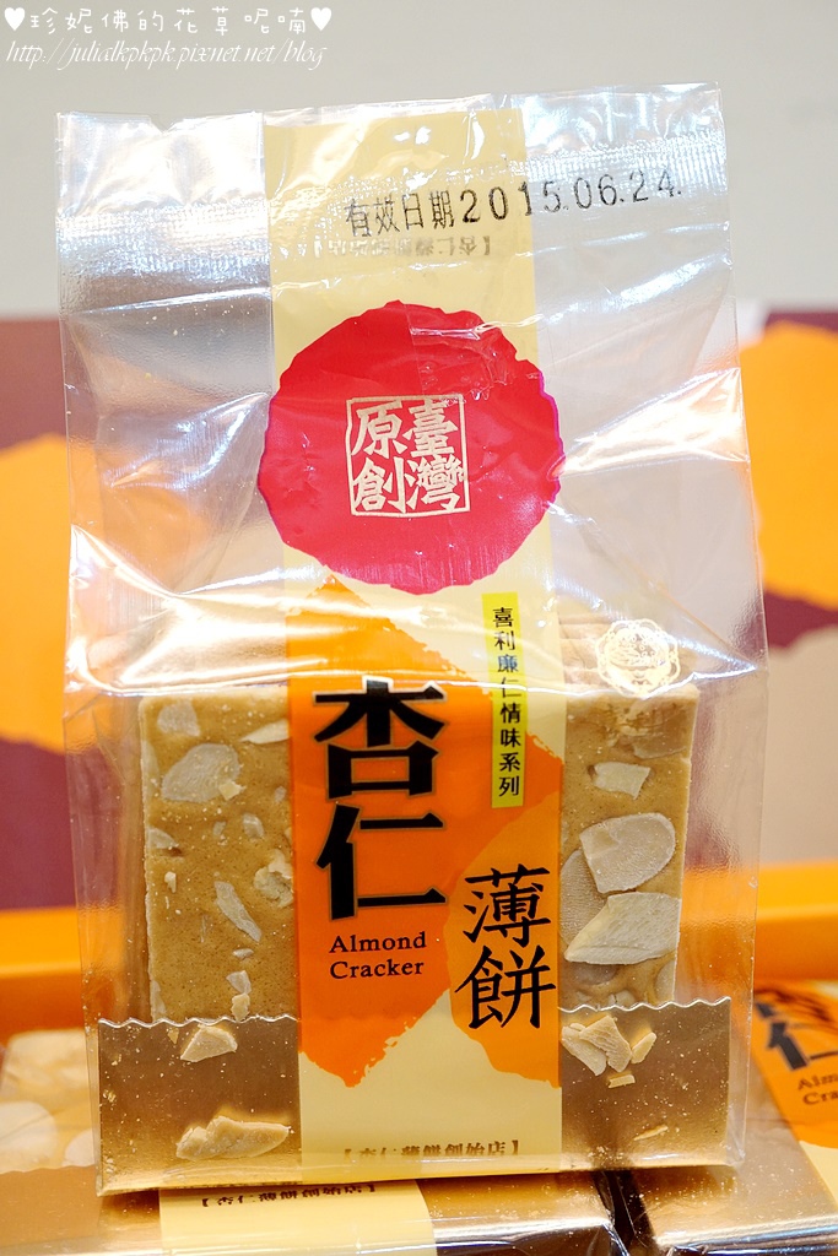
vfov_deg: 43.6
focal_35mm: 45
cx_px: 419
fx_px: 1571
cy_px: 628
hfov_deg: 29.9
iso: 800
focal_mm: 30
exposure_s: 1/40
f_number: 3.5
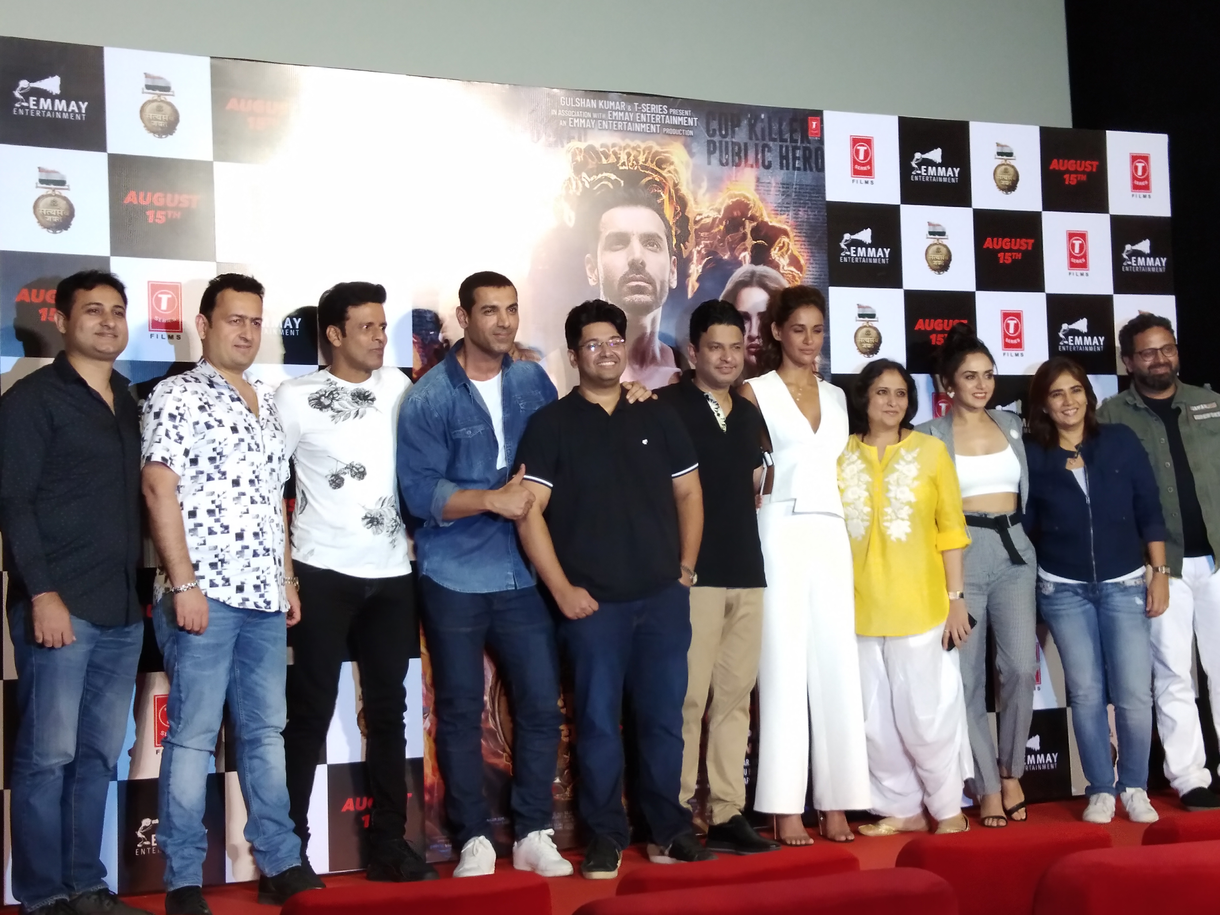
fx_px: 1022
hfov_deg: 61.7
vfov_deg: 48.2
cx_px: 610
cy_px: 458
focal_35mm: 29
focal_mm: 3.55
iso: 389
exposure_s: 1/33.3
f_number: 2
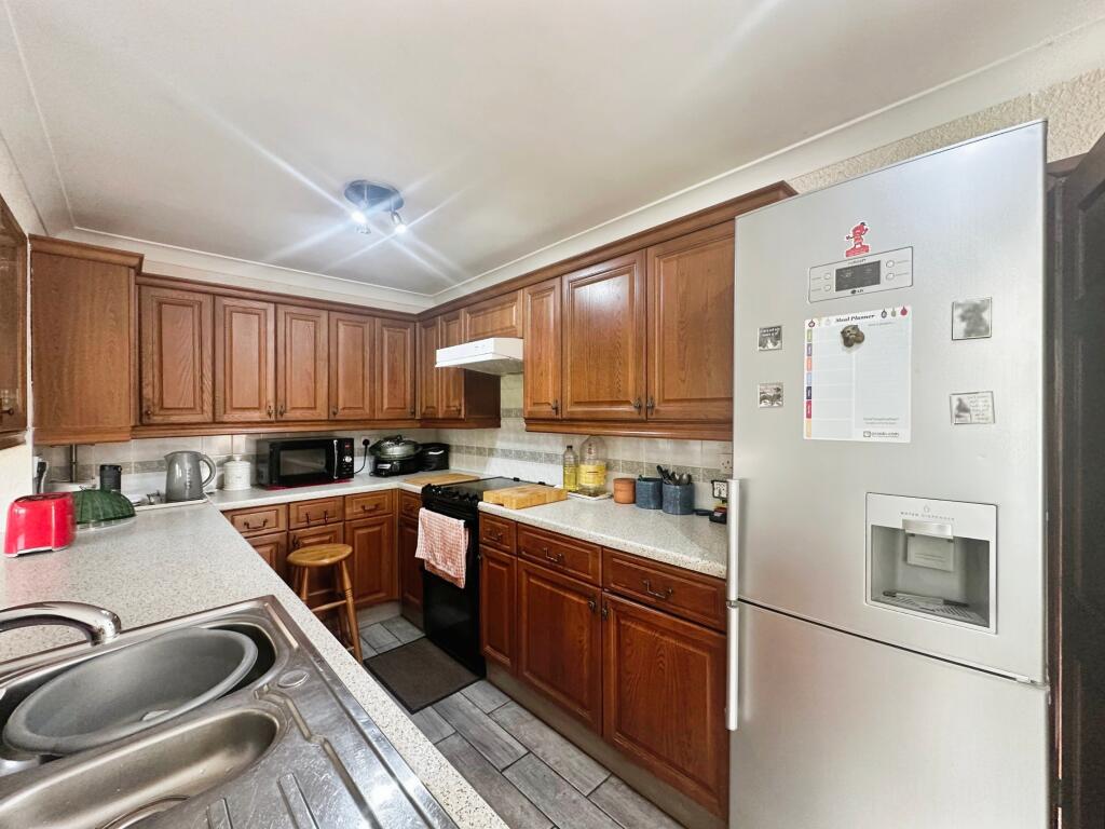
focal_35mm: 14
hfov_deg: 102.1
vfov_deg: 85.7
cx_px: 552
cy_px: 414
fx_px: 447
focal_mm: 2.22
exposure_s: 1/50
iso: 250
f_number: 2.2
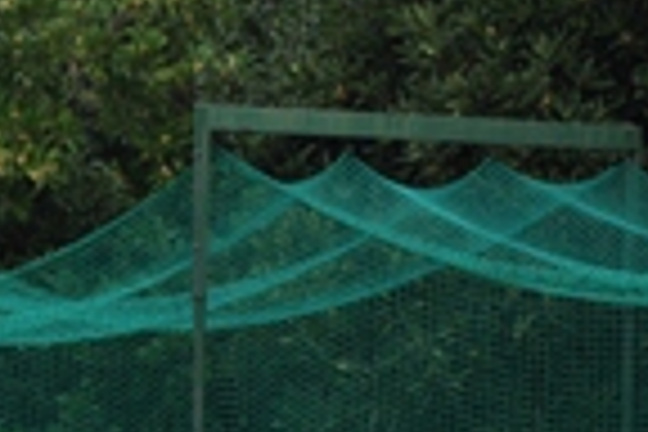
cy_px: 929
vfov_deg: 1.1
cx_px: -212
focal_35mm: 1201
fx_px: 21616
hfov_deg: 1.7
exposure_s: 1/1250
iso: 400
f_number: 5.6
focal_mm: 180
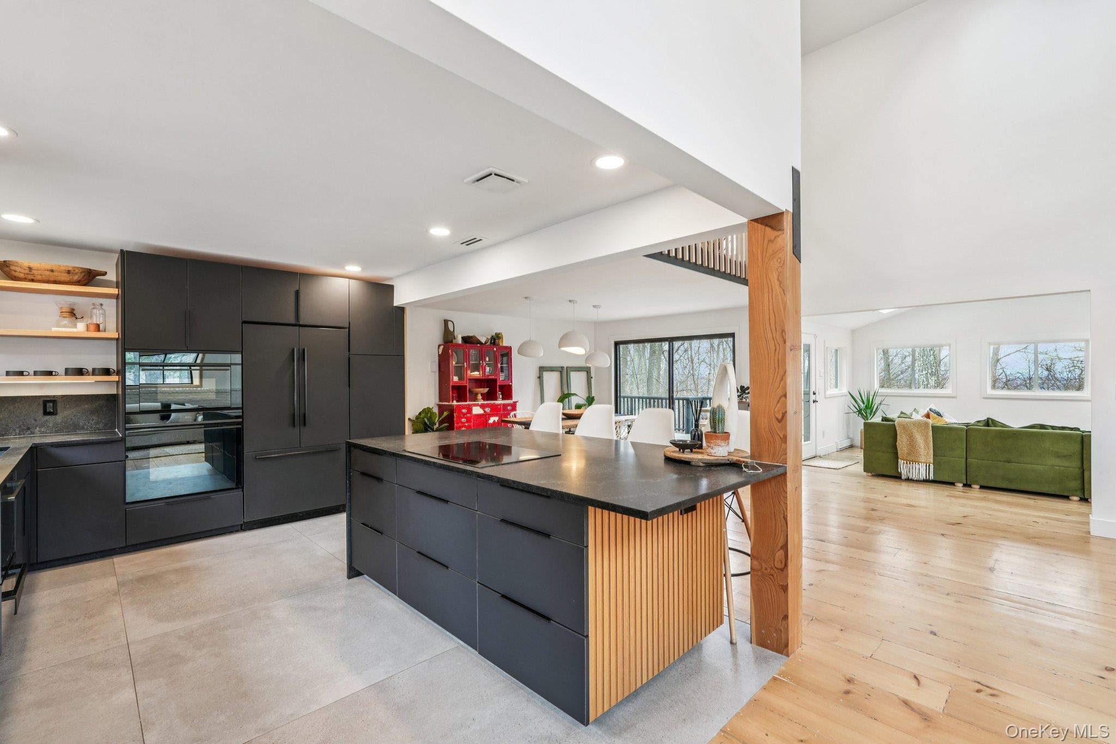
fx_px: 496
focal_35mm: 16
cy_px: 372
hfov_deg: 96.7
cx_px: 558
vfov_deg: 73.7
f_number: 8
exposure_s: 1/15
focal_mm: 16
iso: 400
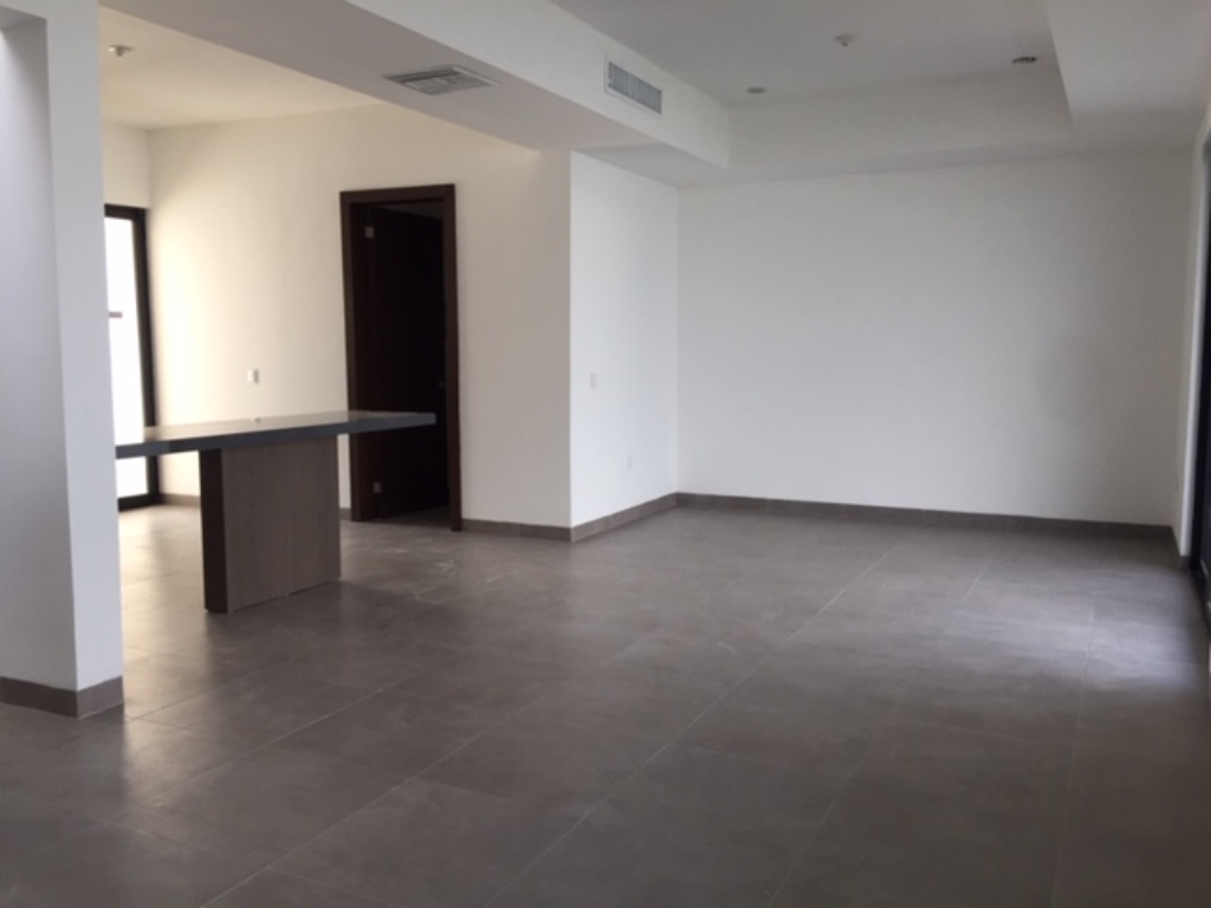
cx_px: 606
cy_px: 454
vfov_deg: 48.2
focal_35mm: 29
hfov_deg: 61.7
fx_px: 1015
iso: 40
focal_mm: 4.15
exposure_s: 1/120
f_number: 2.2
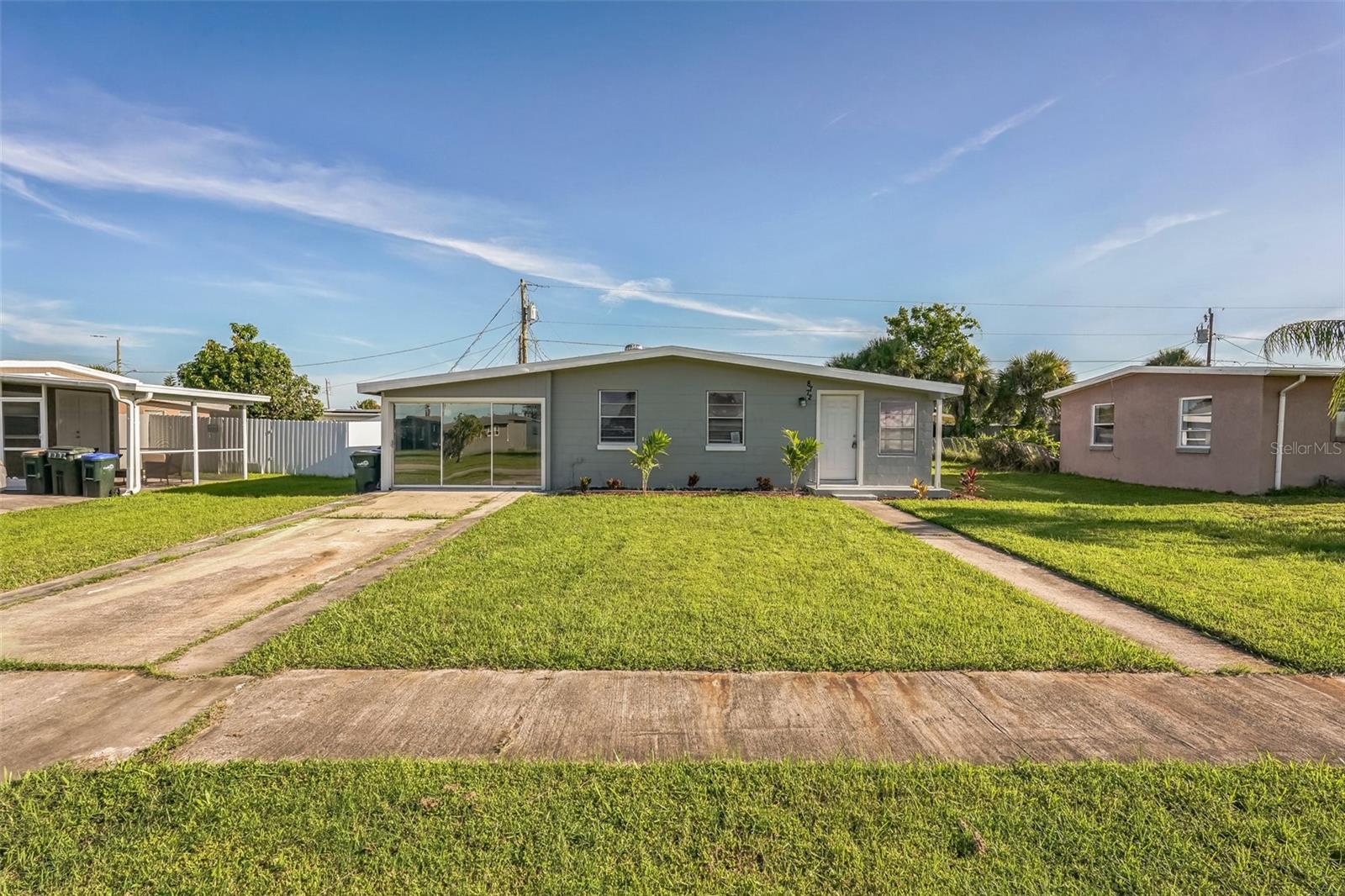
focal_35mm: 16
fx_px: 598
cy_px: 448
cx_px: 672
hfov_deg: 96.7
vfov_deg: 73.7
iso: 400
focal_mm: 16
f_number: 8
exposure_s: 1/1000
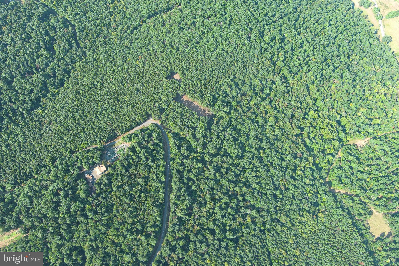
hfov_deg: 63.7
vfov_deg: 45.0
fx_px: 321
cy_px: 133
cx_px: 200
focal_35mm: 29
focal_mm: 10.57
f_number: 2.8
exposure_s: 1/275
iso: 100
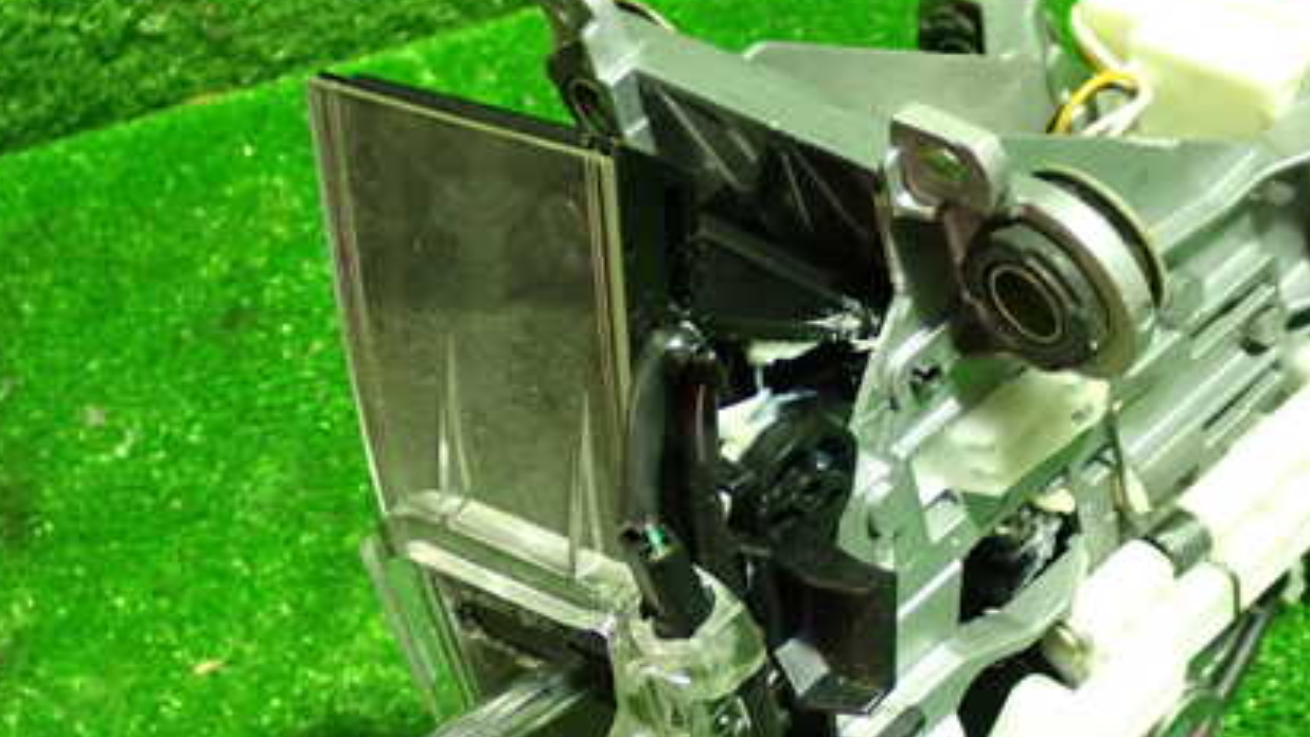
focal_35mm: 65
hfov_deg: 32.2
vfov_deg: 18.4
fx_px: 2258
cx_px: 804
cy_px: 540
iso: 800
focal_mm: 7.31
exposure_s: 1/30
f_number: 2.8
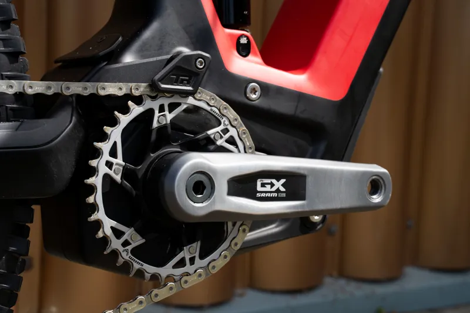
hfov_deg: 27.0
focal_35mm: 75
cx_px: 235
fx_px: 979
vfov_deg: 18.2
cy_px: 156
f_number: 10
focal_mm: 75
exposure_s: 1/320
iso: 320
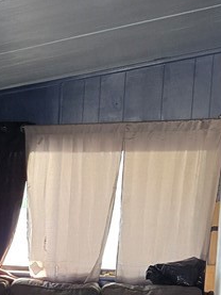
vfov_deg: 22.3
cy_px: 278
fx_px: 723
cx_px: -91
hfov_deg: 16.2
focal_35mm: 85
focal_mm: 5.4
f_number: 1.8
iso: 400
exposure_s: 1/120
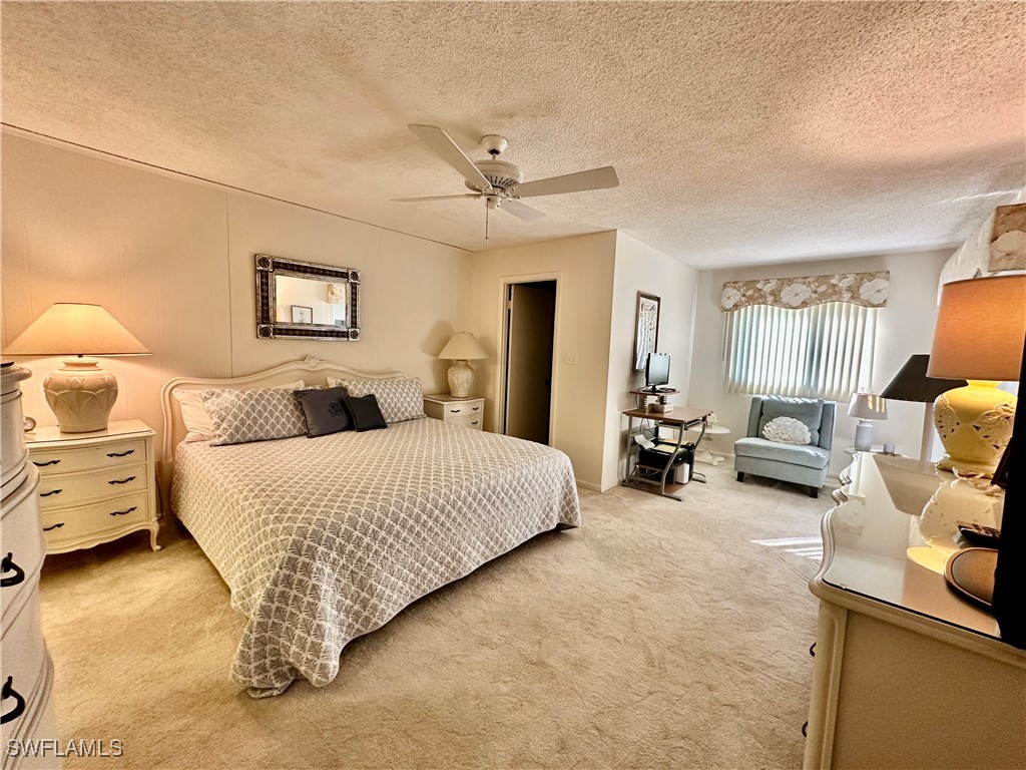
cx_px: 513
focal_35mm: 14
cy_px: 385
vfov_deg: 85.7
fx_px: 415
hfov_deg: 102.1
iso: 320
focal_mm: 2.22
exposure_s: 1/120
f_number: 2.2
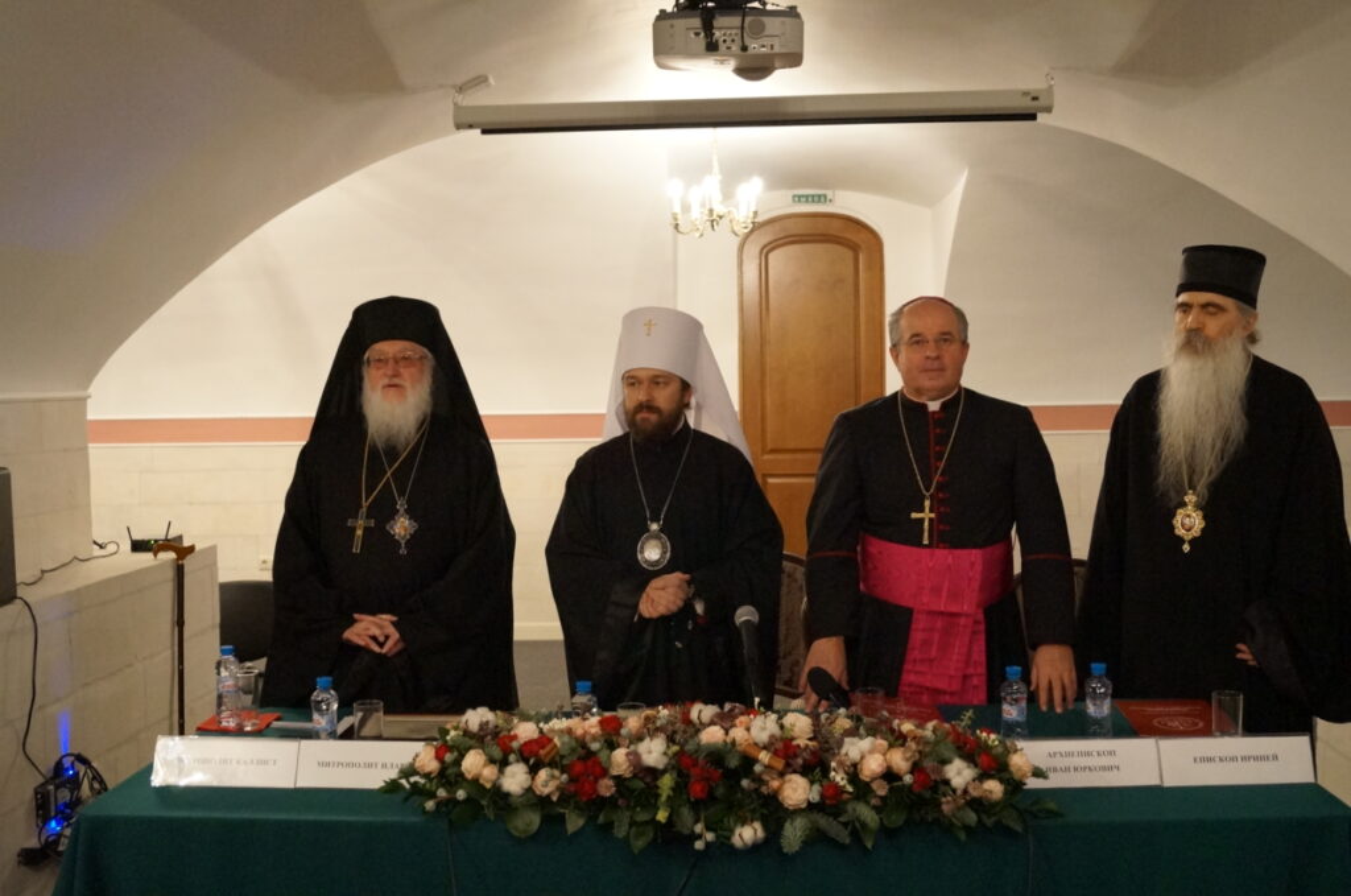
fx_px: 1349
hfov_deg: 53.2
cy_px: 448
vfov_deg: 36.7
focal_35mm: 36
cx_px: 676
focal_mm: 24
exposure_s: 1/60
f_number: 4
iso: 3200
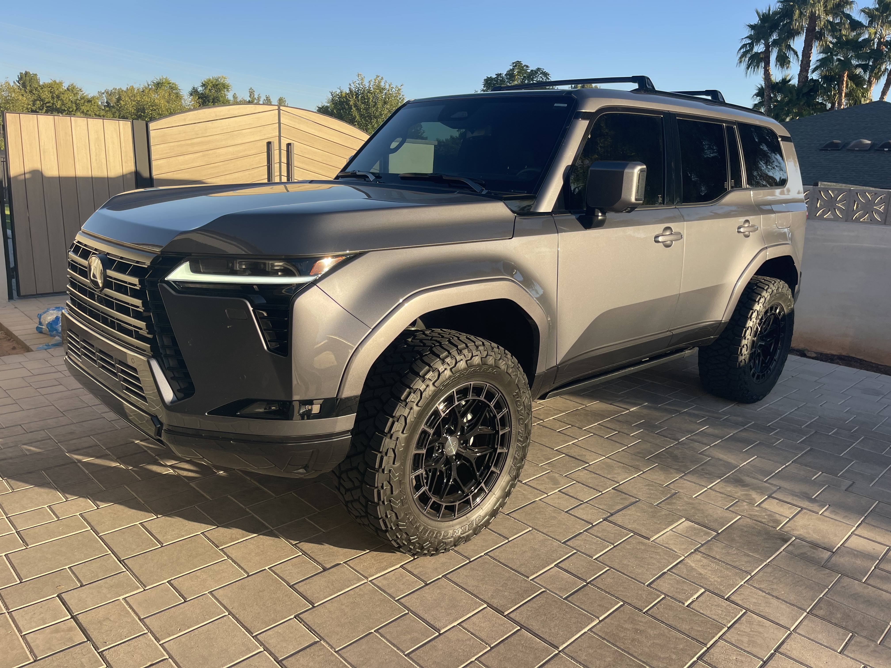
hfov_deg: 69.4
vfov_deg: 54.9
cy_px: 334
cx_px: 446
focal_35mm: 25
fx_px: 643
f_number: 1.6
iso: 32
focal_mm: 5.1
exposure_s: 1/1098
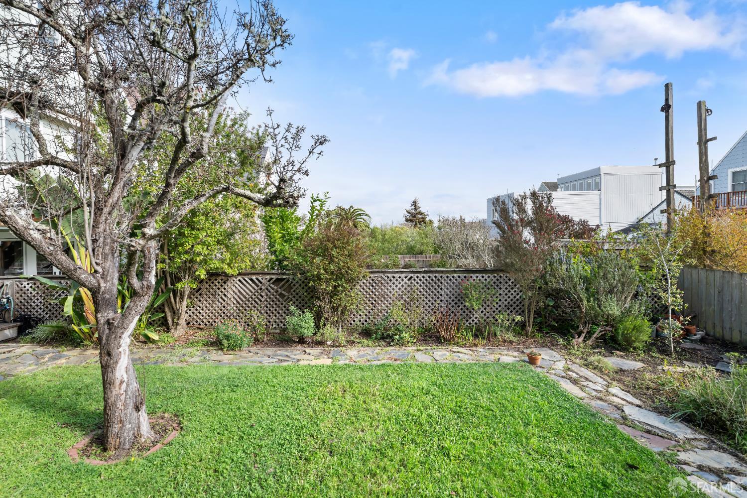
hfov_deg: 95.0
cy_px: 249
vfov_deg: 72.1
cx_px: 374
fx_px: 342
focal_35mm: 16
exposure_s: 1/320
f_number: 7.1
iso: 800
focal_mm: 16.5
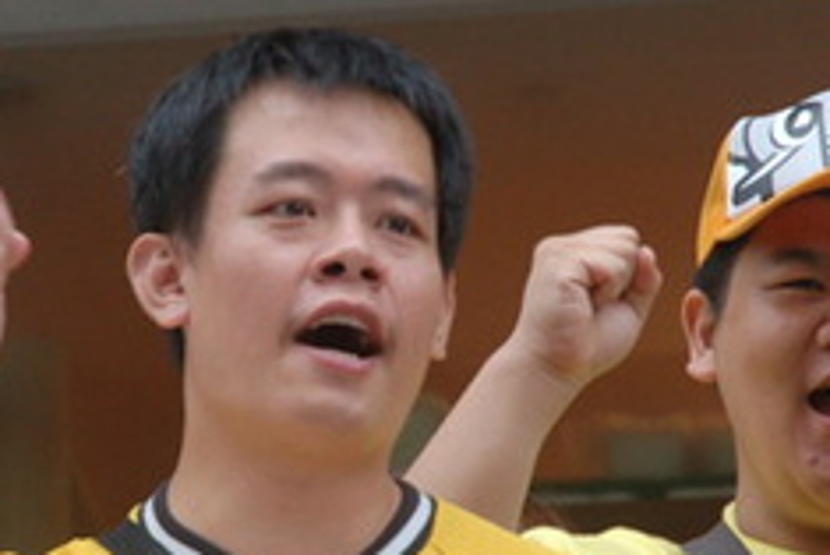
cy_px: 323
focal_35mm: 268
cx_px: 251
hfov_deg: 7.7
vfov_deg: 5.1
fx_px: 6182
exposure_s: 1/100
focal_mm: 70
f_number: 8
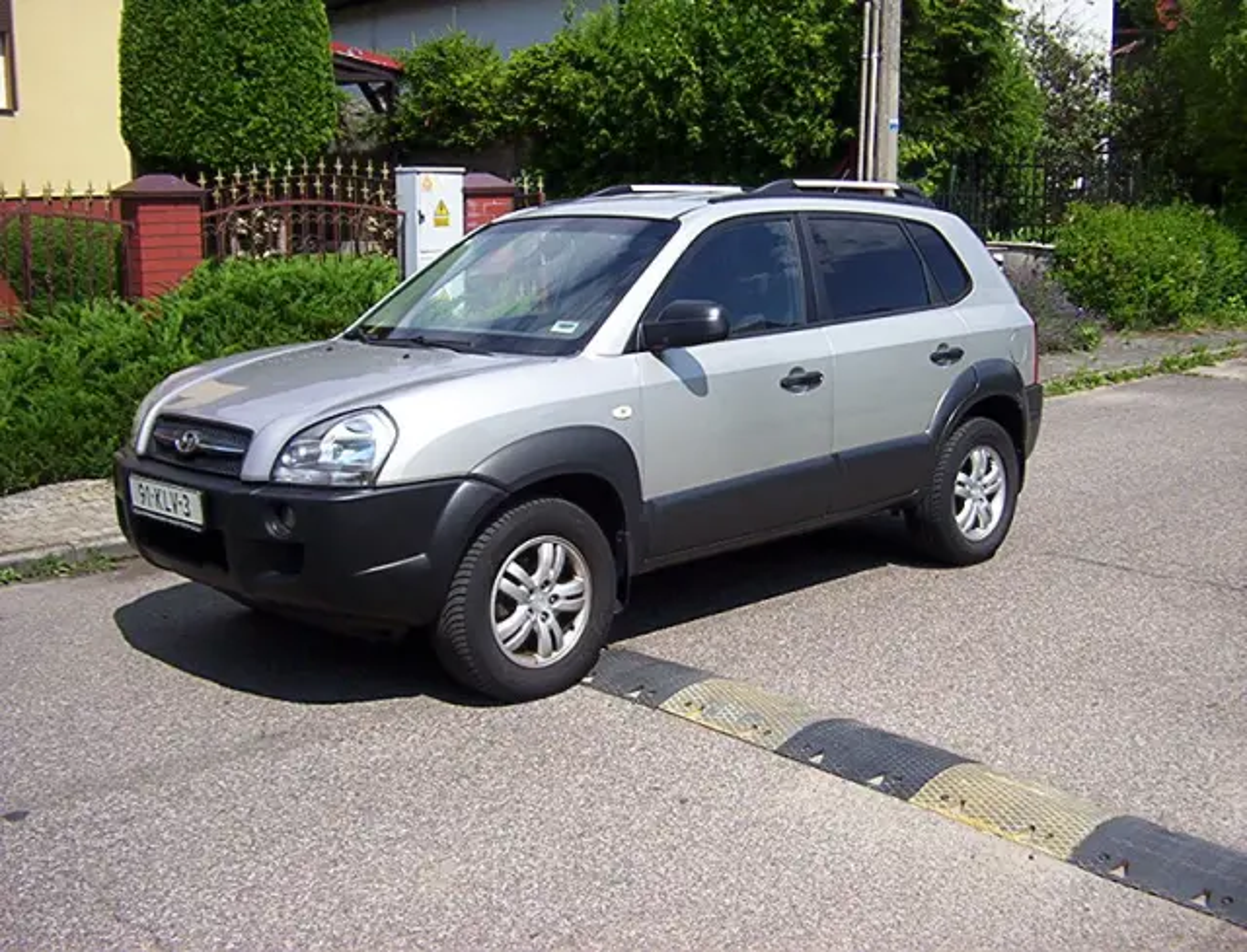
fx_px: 1414
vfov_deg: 37.2
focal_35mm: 39
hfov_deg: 47.6
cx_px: 624
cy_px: 476
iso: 100
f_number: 3.84
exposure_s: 1/1376
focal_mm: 5.26
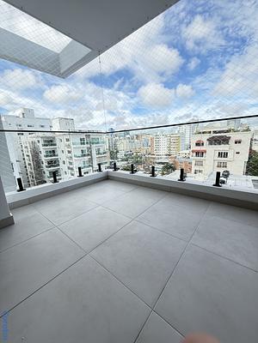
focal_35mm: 14
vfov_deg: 102.1
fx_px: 139
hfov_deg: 85.7
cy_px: 172
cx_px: 129
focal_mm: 2.22
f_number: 2.2
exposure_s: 1/482
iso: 64
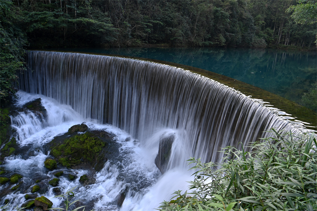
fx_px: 211
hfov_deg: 73.8
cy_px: 106
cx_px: 158
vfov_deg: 53.1
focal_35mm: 24
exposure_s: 1/13
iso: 50
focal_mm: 24
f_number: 9
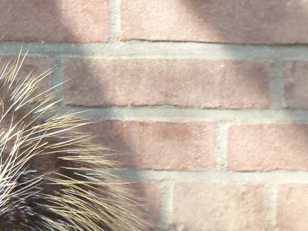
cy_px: 242
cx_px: -106
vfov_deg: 2.9
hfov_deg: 3.9
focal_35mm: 505
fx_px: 4490
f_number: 4.5
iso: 160
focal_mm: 29.9
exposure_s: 1/60
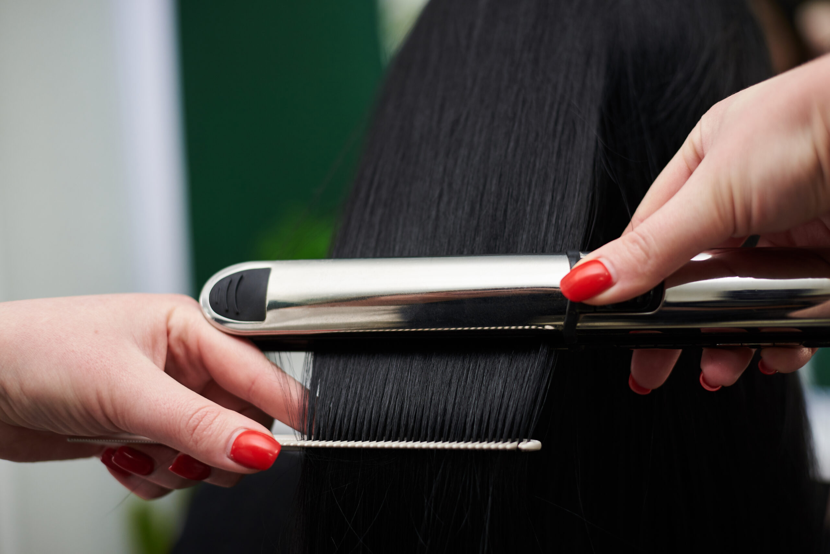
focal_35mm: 50
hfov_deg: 39.6
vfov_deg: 27.0
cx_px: 415
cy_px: 277
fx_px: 1153
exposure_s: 1/160
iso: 160
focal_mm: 50
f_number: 2.5
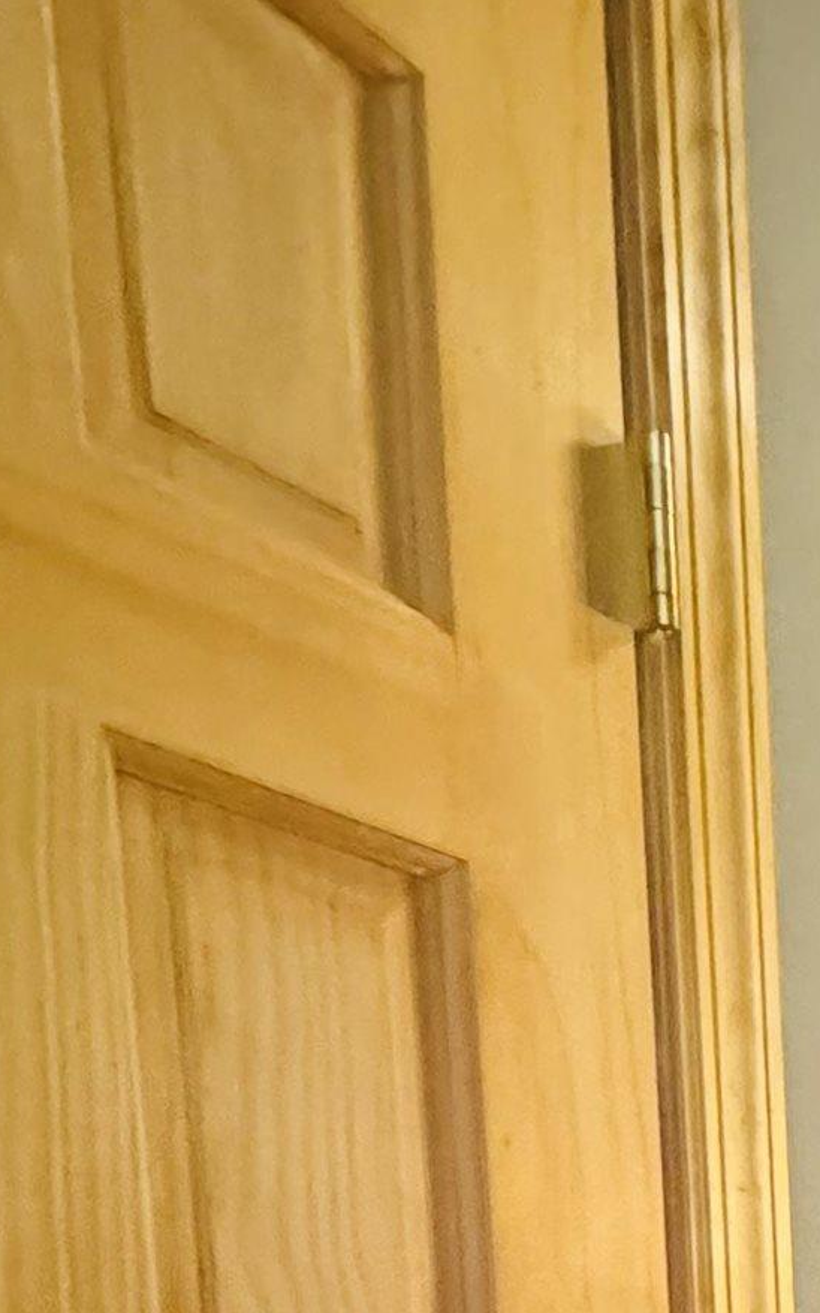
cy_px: 1698
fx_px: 1860
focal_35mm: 52
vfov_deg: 30.7
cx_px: 1613
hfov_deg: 17.8
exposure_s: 1/60
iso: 1250
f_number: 2.2
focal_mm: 2.22
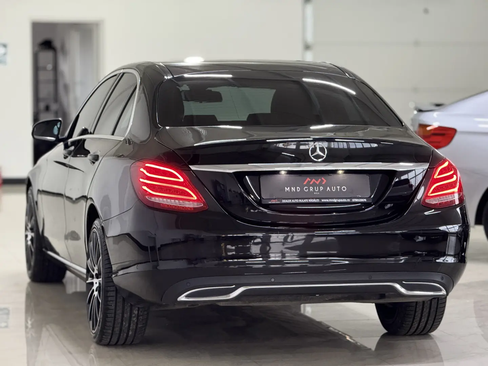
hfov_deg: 16.4
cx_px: 244
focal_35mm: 120
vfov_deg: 12.3
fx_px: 1692
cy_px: 183
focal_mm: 15.66
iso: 400
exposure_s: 1/50
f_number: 2.8
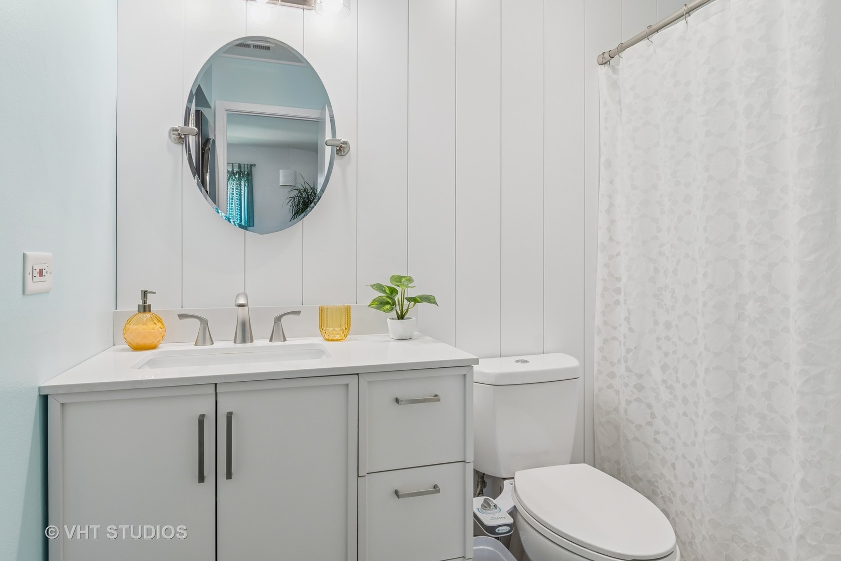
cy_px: 280
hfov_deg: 81.2
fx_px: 491
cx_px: 420
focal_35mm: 21
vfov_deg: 59.5
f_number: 8
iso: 250
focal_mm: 14
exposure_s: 1/8
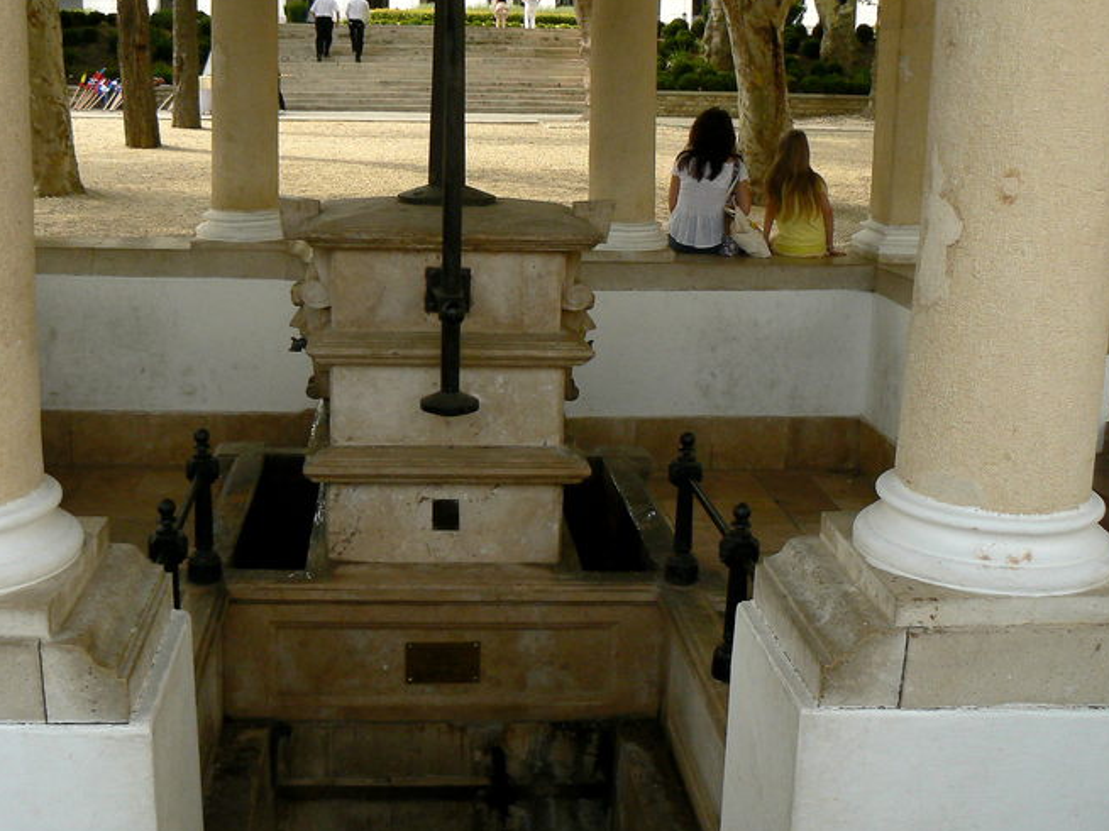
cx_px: 481
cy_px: 360
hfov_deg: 42.9
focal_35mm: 44
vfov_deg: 32.8
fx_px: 1409
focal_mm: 6
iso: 100
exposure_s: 1/800
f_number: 3.6
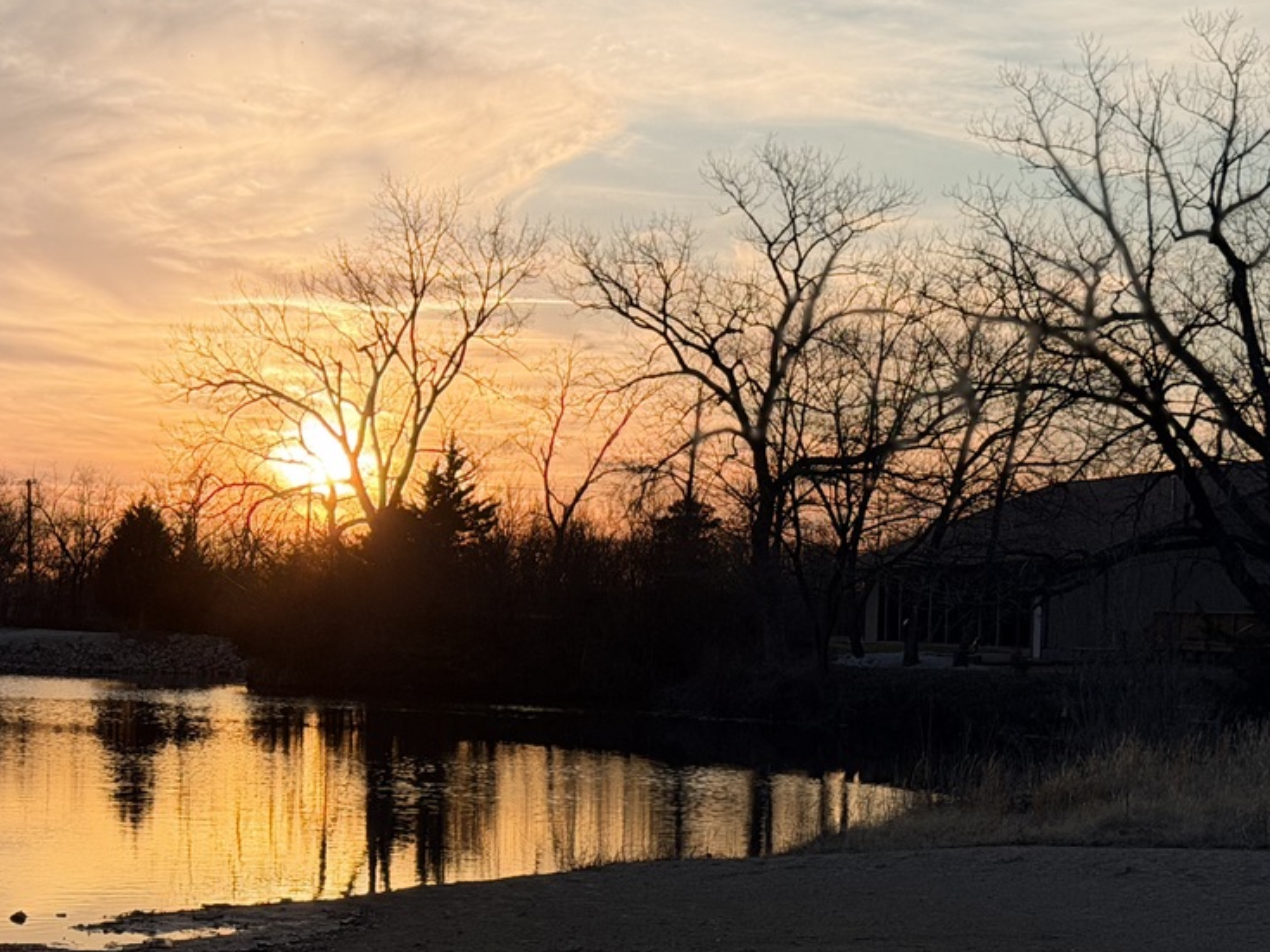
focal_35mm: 94
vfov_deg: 15.7
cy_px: 688
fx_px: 3448
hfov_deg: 20.4
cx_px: 74
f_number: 1.78
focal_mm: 6.76
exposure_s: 1/3704
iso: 80
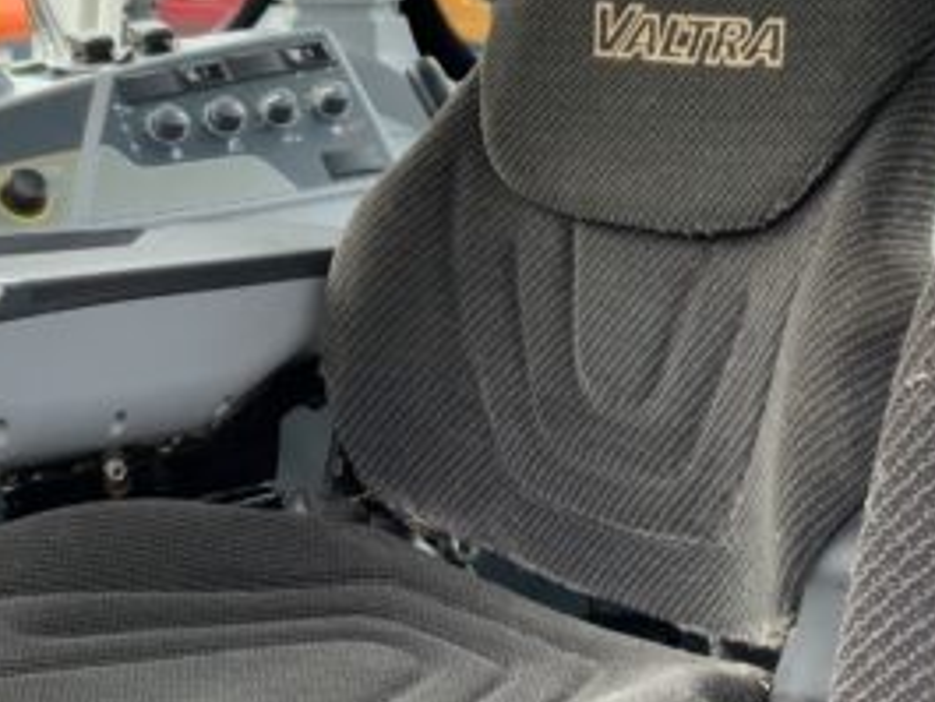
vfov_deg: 20.8
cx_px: 466
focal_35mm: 70
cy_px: 536
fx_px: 1892
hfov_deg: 27.8
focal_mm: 3
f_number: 1.8
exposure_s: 1/122
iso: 64
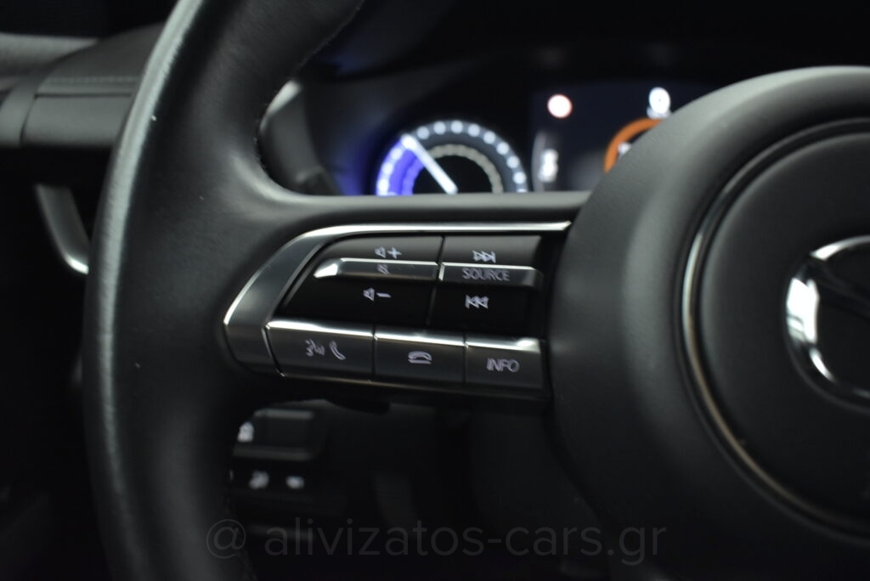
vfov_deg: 41.8
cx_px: 435
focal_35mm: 32
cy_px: 290
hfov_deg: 59.5
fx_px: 762
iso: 1600
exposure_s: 1/50
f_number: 3.8
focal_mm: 21
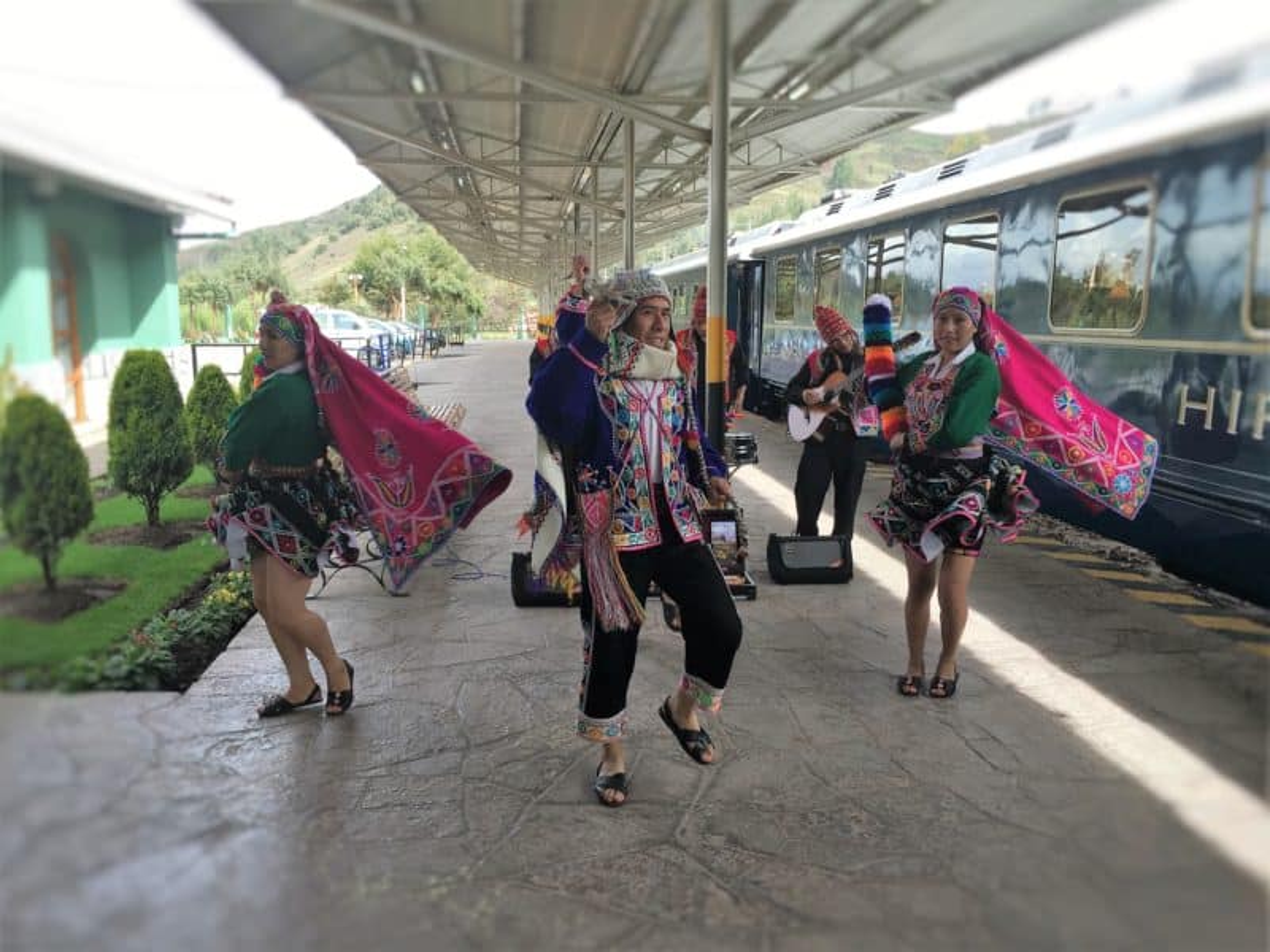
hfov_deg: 61.7
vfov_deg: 48.2
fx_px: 1064
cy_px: 476
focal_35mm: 29
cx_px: 635
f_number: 2.2
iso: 25
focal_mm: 4.15
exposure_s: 1/239
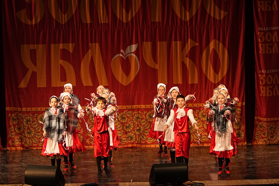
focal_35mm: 117
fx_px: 907
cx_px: 140
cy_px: 93
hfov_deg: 17.5
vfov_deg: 11.7
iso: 1600
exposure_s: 1/400
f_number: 2.8
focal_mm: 78
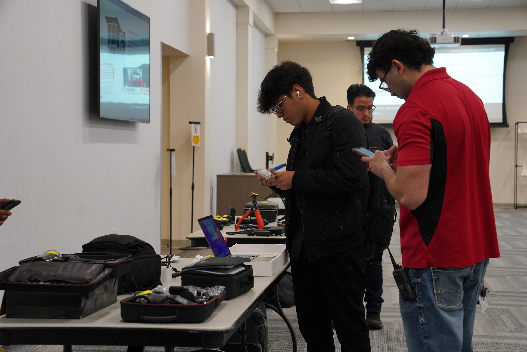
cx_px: 264
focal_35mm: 70
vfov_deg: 19.5
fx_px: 1025
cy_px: 176
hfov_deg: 28.8
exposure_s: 1/80
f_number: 6.3
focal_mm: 70
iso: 1600
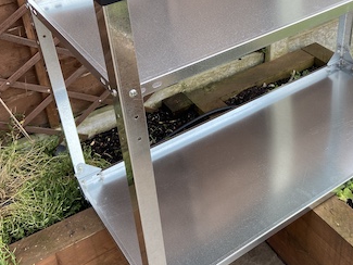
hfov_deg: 39.1
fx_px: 490
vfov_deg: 30.0
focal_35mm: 48
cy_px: 84
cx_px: 239
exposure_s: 1/214
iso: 32
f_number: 1.8
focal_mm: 4.25
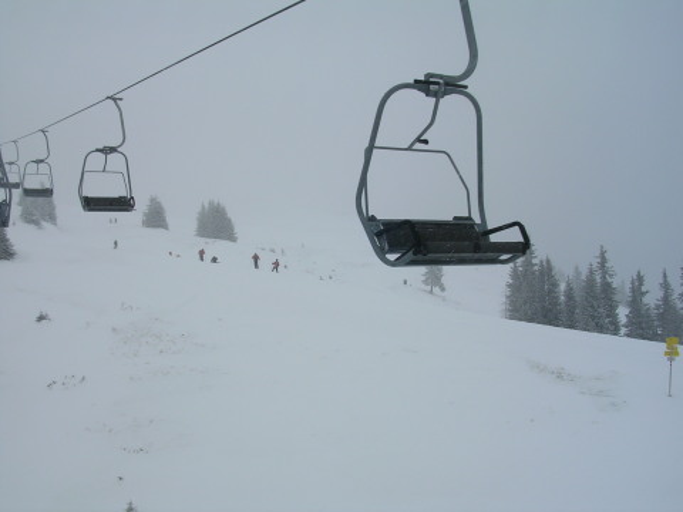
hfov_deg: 49.0
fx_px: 750
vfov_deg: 37.7
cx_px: 342
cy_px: 256
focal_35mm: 38
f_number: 5.6
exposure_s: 1/346
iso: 50
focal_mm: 5.8
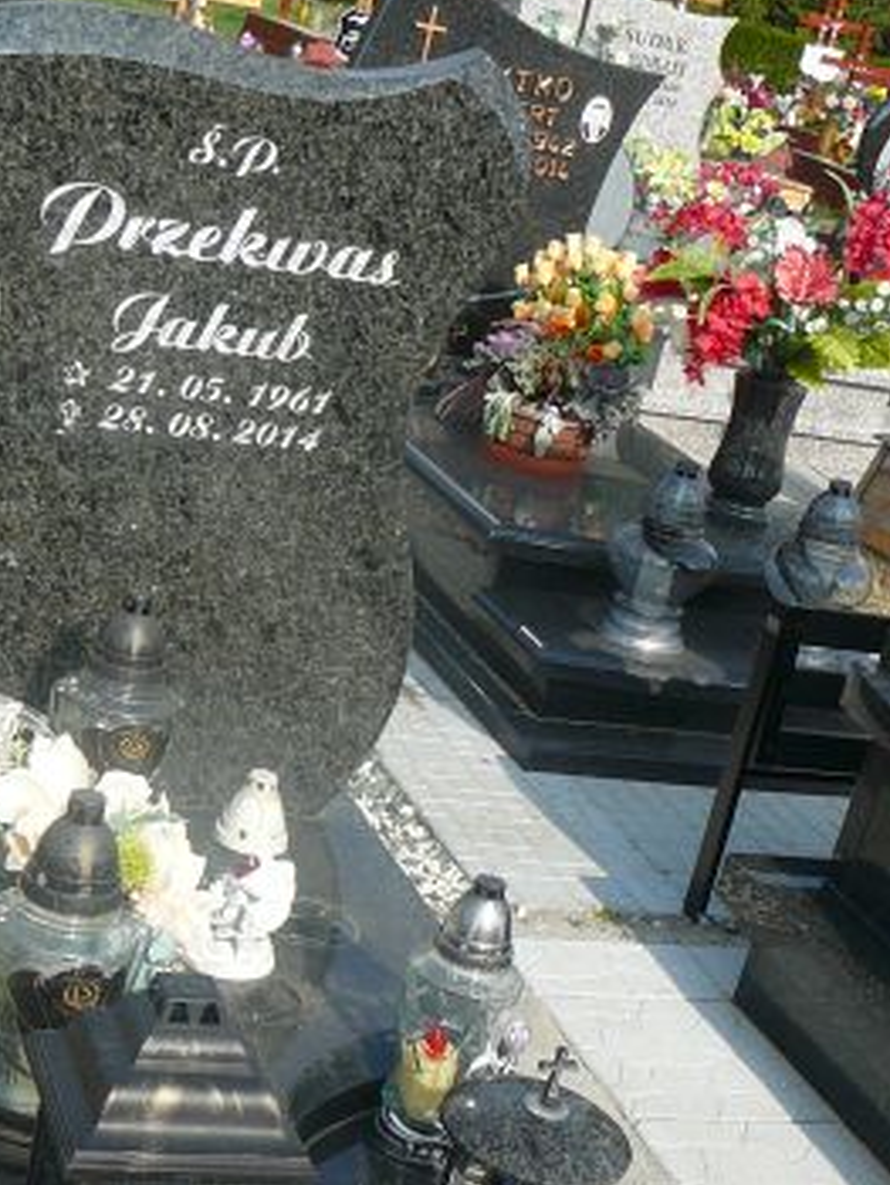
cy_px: 813
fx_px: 2191
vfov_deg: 30.0
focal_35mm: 64
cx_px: 244
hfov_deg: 22.8
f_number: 5
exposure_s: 1/400
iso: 80
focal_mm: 5.2
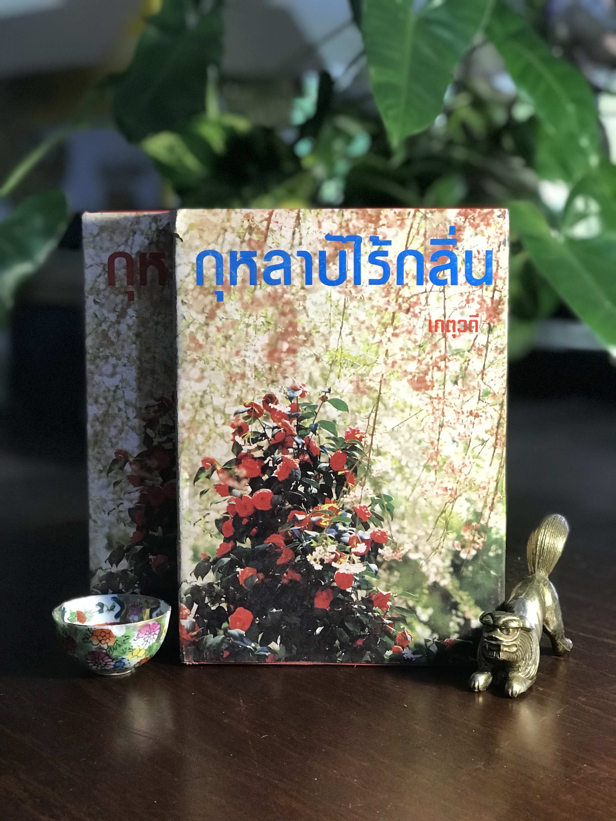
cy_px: 410
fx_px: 1352
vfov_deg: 33.8
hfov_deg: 25.7
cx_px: 308
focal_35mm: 57
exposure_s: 1/55
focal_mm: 6.6
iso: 400
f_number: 2.8
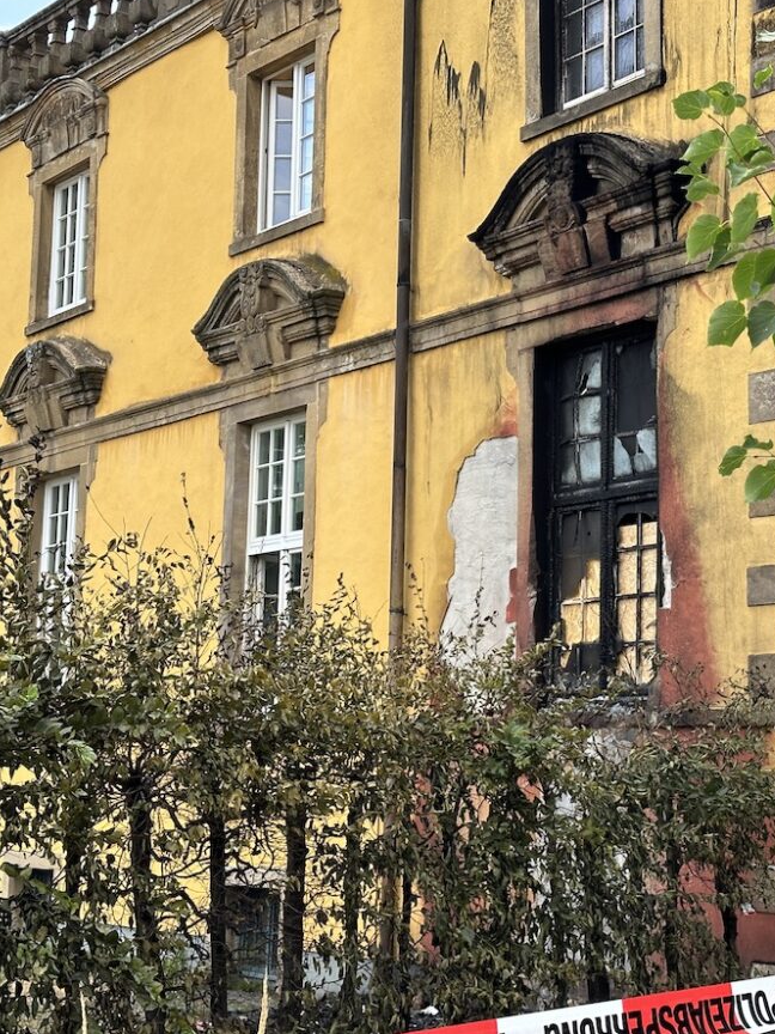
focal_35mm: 65
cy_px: 510
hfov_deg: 22.4
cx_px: 584
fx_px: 1940
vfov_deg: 29.8
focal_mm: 6.86
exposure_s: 1/535
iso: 64
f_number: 1.78
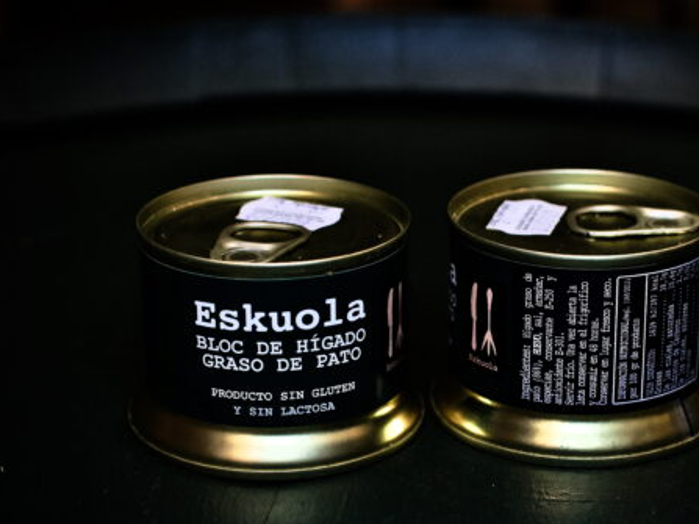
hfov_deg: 22.7
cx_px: 428
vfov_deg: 17.2
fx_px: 1736
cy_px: 288
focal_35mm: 86
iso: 2000
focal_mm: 32
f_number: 5
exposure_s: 1/320
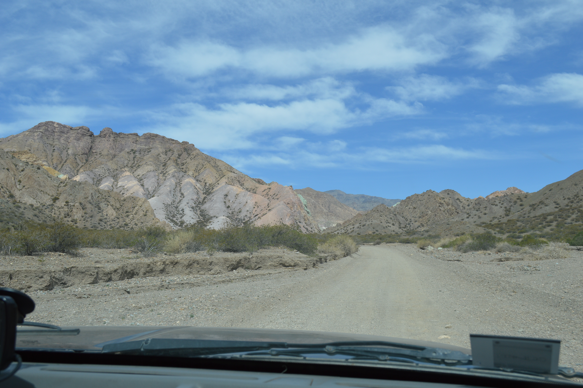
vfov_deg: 36.8
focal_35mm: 36
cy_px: 194
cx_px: 292
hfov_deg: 53.2
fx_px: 582
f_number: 8
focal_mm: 24
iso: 100
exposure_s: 1/250
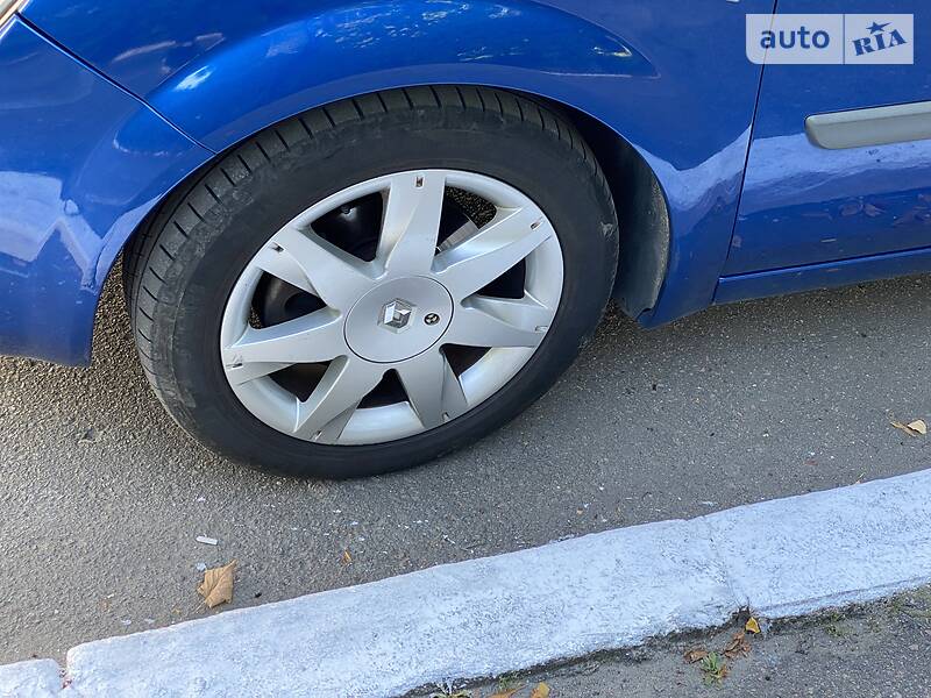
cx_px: 466
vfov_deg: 28.0
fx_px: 1399
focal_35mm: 52
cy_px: 349
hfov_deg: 36.8
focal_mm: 6
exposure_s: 1/122
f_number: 2
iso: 40
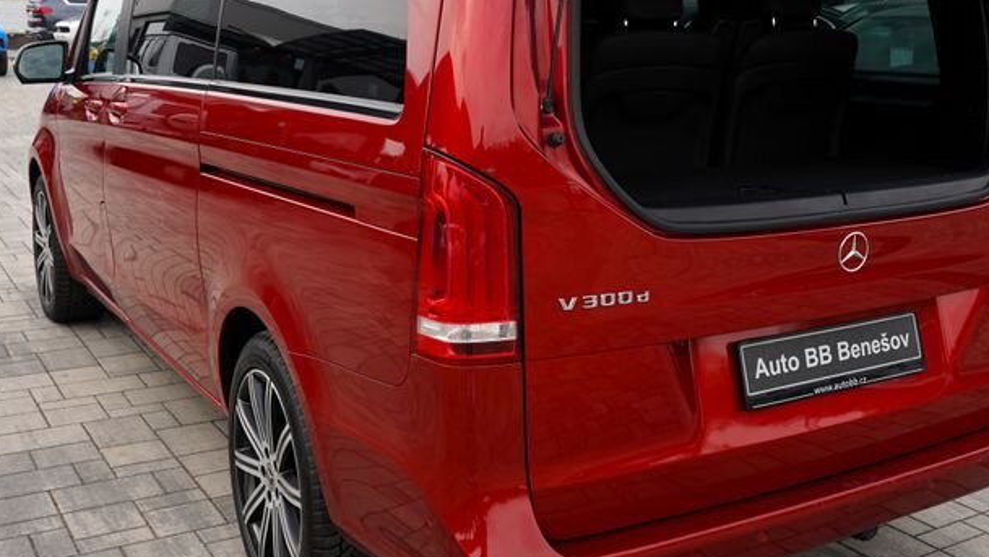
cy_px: 185
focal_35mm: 44
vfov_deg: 27.0
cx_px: 641
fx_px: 1154
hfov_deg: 45.8
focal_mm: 25
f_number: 5.6
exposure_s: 1/125
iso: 100
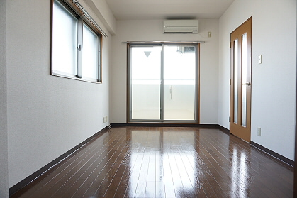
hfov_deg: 73.8
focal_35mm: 24
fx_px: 198
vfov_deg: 53.1
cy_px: 99
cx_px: 148
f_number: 4
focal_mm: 16
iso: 500
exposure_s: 1/160
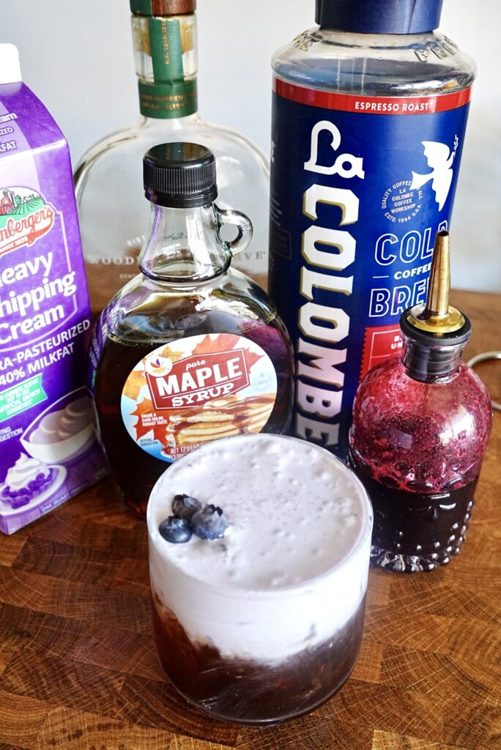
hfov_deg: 39.5
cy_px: 375
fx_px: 697
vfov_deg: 56.5
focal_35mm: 33
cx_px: 250
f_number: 5
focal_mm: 22.3
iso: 1000
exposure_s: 1/80
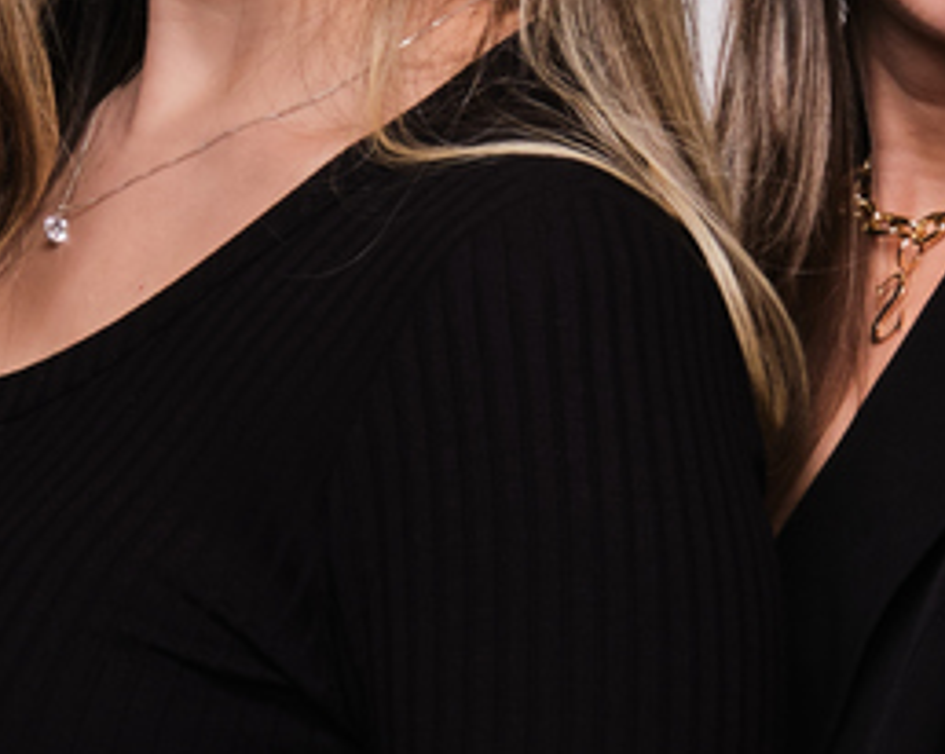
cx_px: 469
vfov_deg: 5.1
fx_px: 8552
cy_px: 450
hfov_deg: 6.3
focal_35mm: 306
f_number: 11
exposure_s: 1/200
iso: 160
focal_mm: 46.6
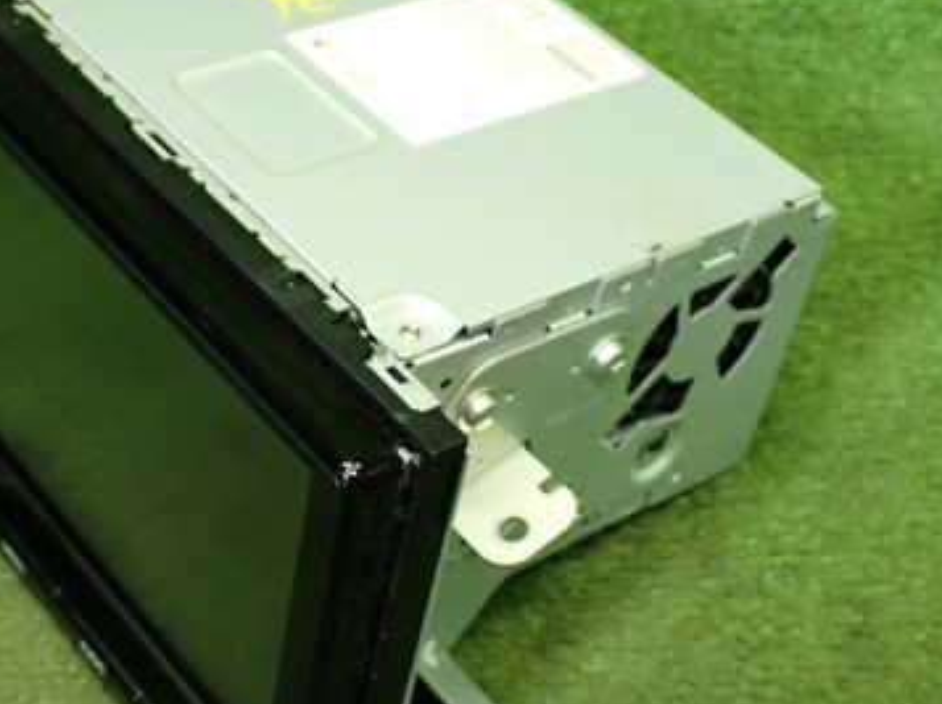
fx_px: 1876
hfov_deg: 28.0
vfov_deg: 21.3
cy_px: 348
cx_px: 325
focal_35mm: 69
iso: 320
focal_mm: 7.31
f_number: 2.8
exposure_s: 1/40
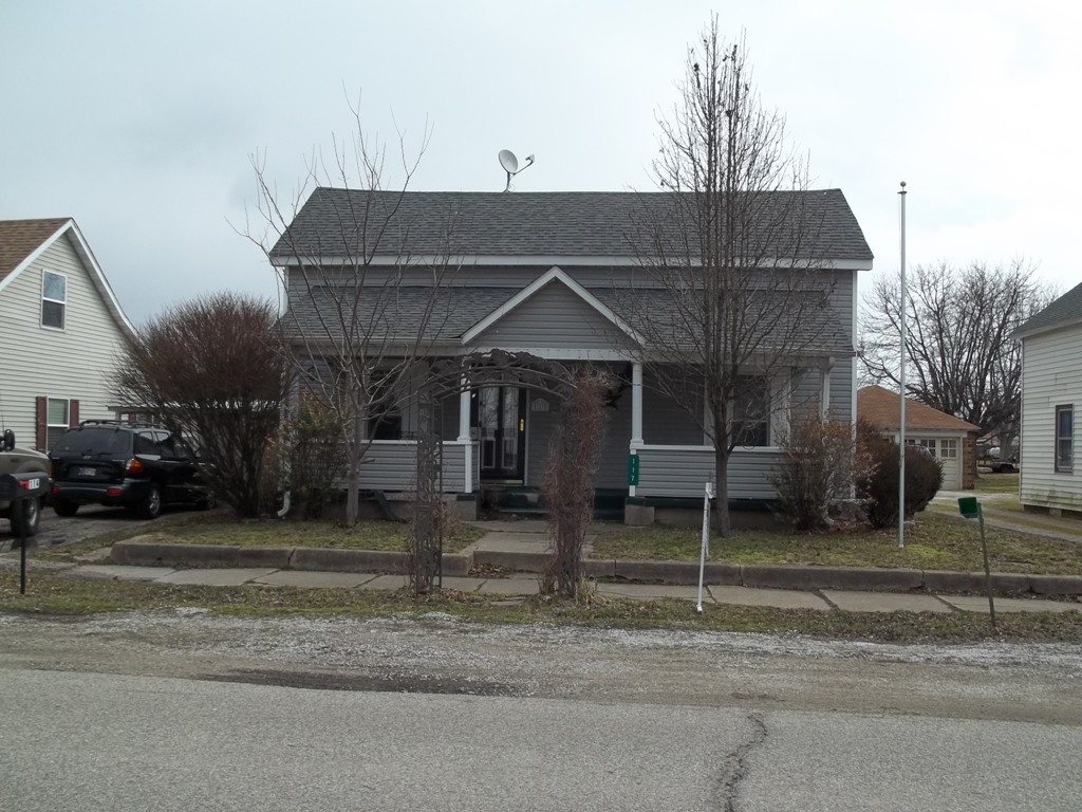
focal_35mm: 33
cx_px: 541
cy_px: 406
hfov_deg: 55.4
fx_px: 1031
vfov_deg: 42.9
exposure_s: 1/200
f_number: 8
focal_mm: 5.9
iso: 64
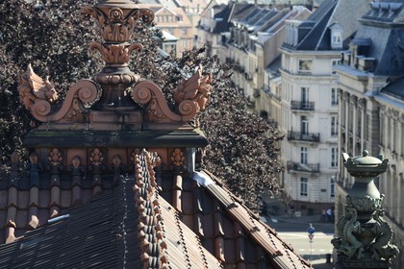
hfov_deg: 15.8
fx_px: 1459
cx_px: 202
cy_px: 134
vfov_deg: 10.5
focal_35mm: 130
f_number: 5
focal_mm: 130
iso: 200
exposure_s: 1/250
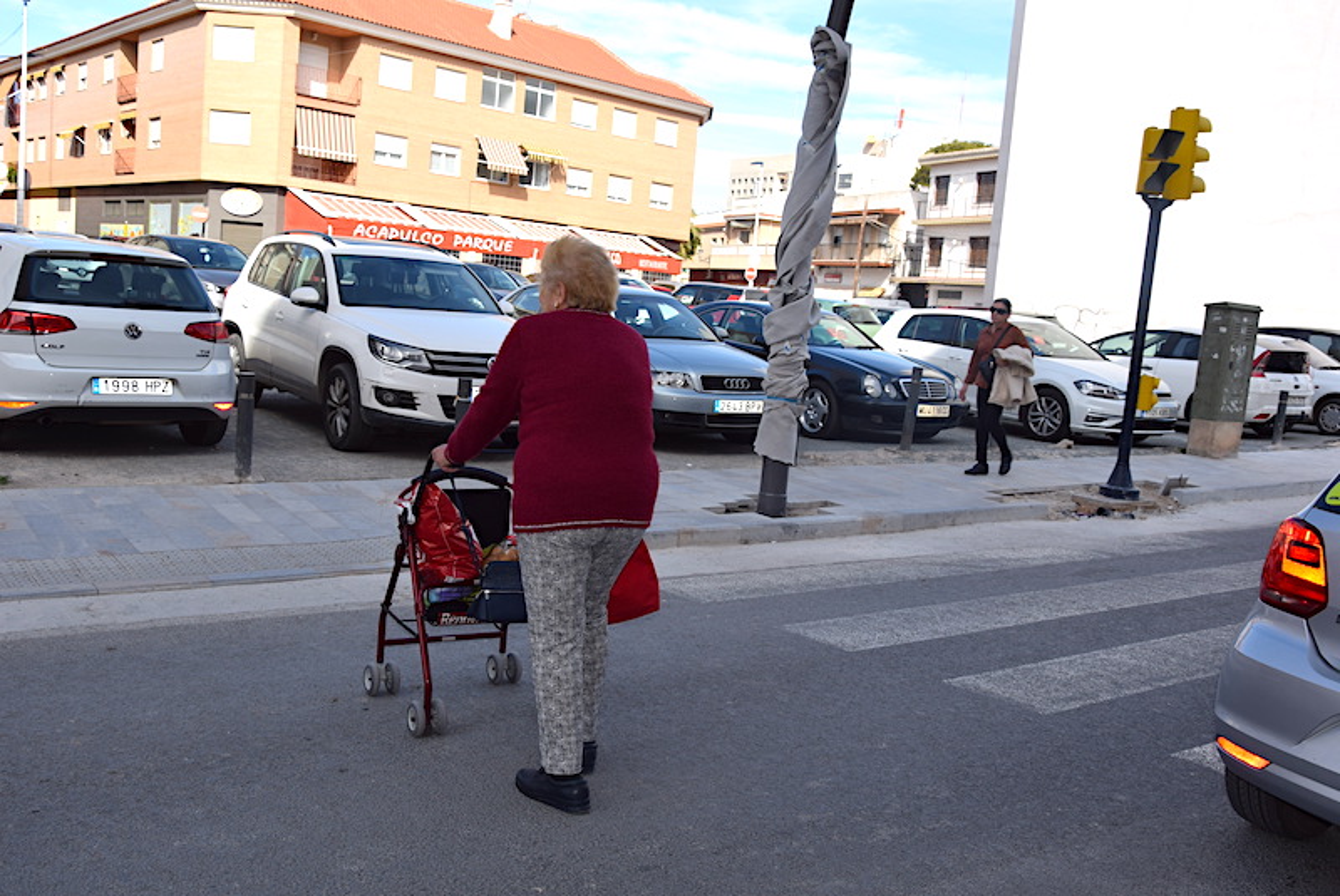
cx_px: 670
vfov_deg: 40.0
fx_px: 1229
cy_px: 448
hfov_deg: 57.2
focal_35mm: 33
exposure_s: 1/200
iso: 100
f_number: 8
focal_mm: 22
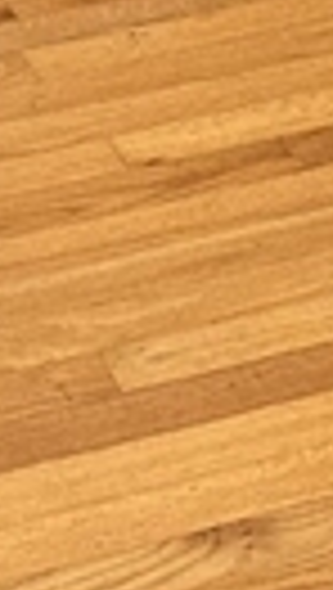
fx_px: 3192
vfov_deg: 9.4
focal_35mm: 204
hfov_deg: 5.9
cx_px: 364
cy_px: -820
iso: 250
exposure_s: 1/60
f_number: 1.78
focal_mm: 6.86
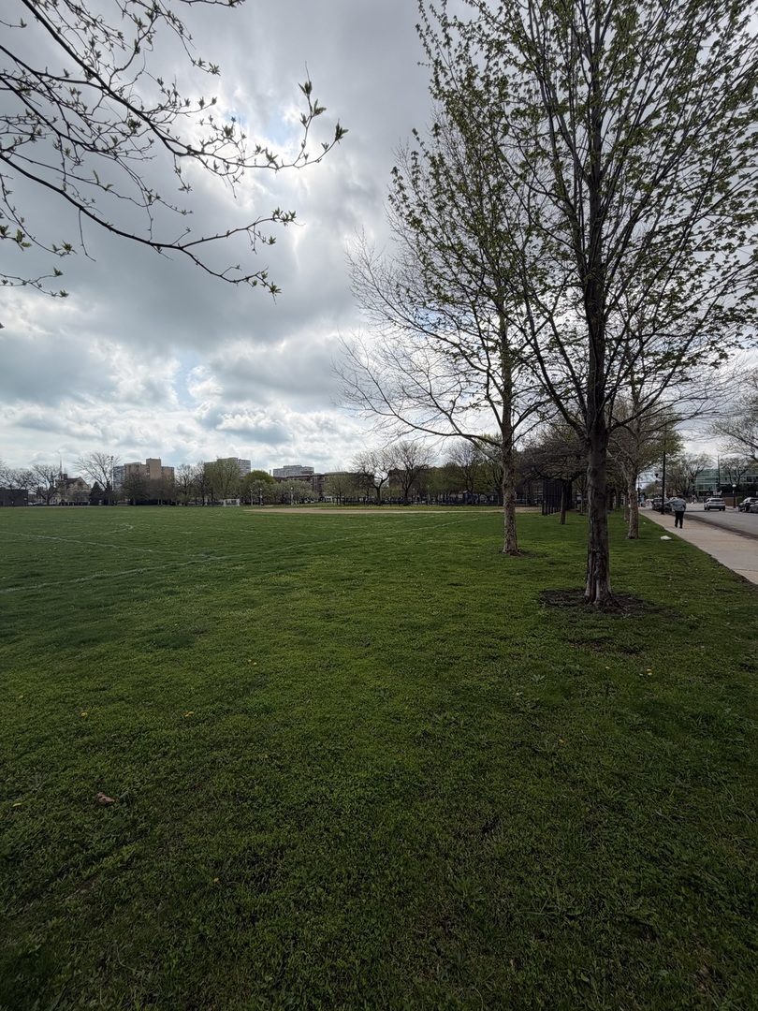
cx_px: 379
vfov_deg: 102.1
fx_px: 409
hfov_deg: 85.7
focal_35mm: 14
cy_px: 506
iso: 20
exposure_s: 1/1167
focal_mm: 2.22
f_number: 2.2
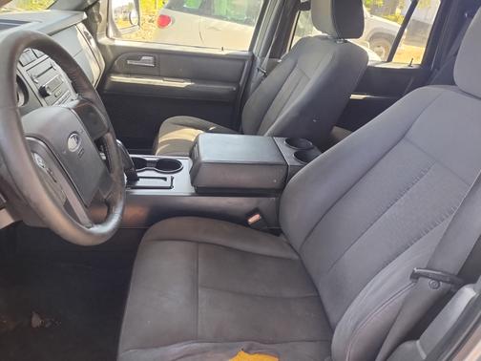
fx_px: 347
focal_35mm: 25
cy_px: 180
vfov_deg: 54.9
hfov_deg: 69.4
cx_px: 240
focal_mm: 4.71
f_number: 1.7
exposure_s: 1/60
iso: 142
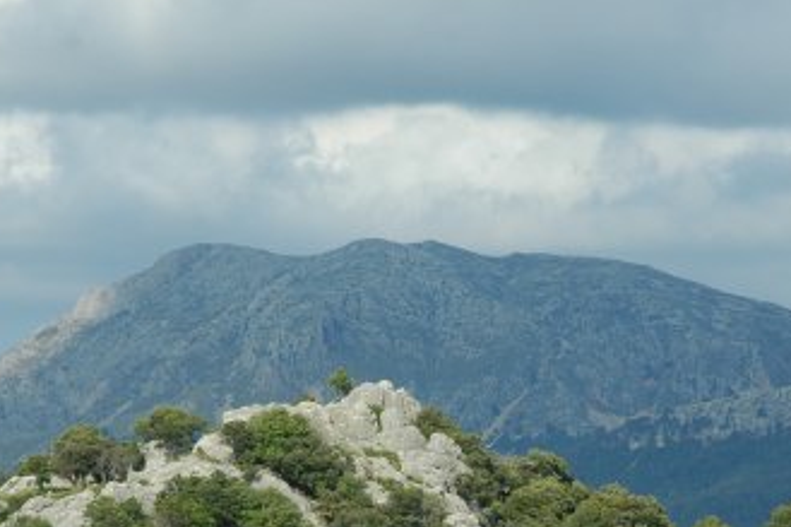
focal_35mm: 230
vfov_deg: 6.0
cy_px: 455
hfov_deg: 9.0
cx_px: 481
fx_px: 5051
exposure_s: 1/320
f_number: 9
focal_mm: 70
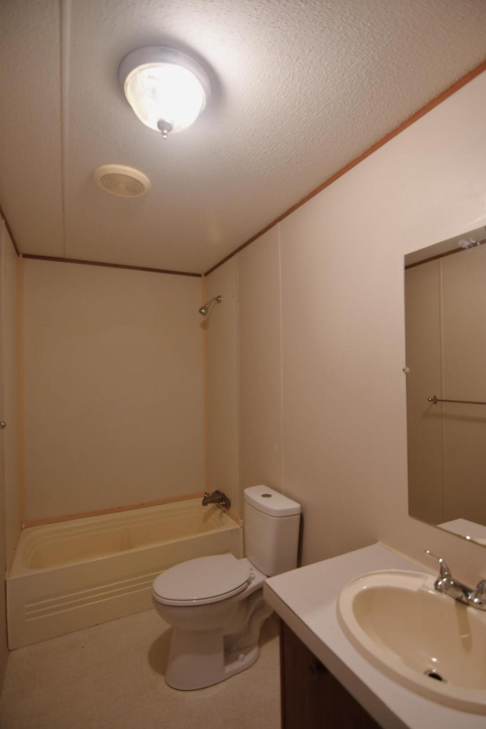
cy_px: 364
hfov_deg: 73.7
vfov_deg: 96.7
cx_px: 243
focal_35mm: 16
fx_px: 324
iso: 800
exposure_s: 1/125
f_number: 2.8
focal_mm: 11
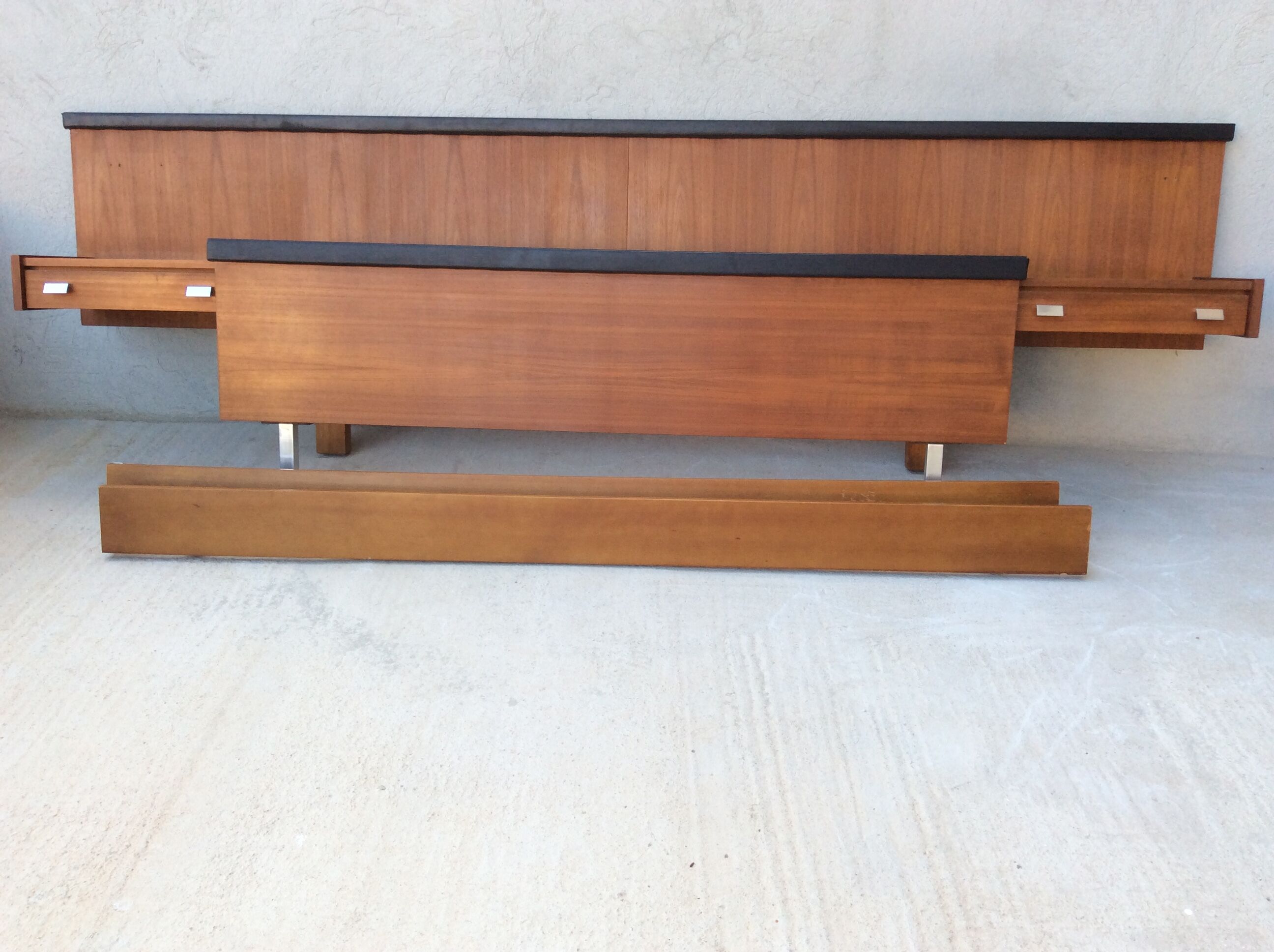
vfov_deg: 44.1
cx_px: 637
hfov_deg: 56.9
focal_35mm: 32
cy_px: 476
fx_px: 1176
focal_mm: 3.3
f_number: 2.4
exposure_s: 1/100
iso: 40
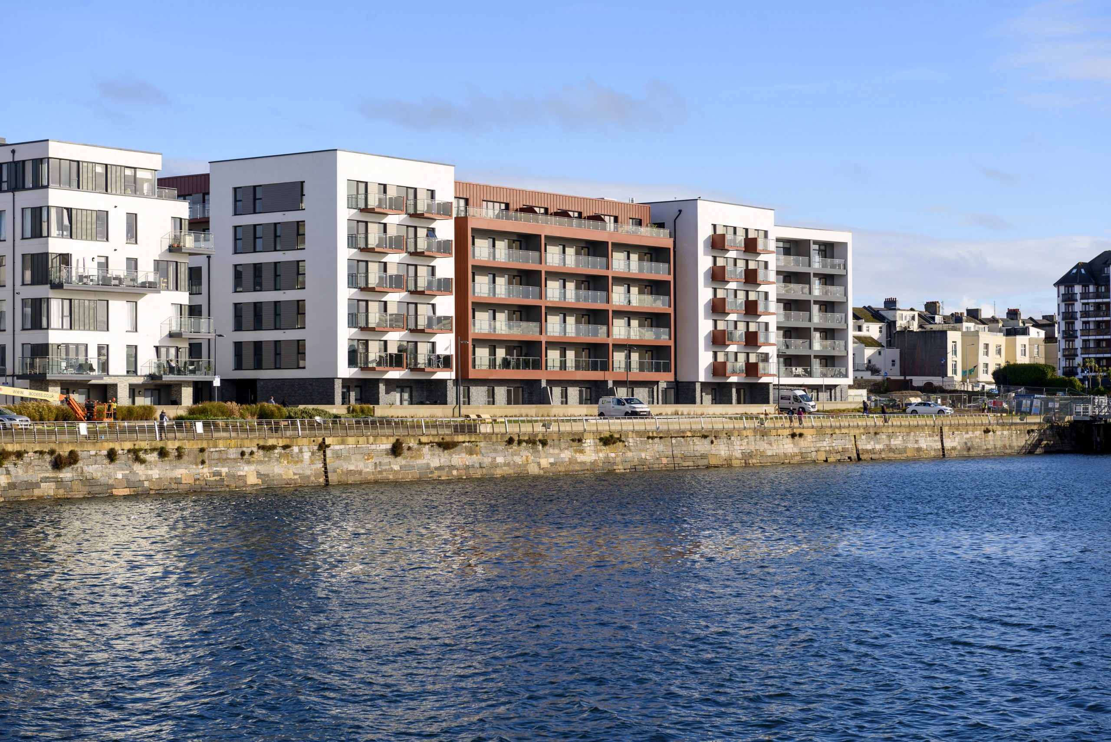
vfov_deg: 19.5
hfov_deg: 28.8
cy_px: 371
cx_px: 556
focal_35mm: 70
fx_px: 2161
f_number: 8
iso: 100
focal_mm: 70
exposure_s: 1/200
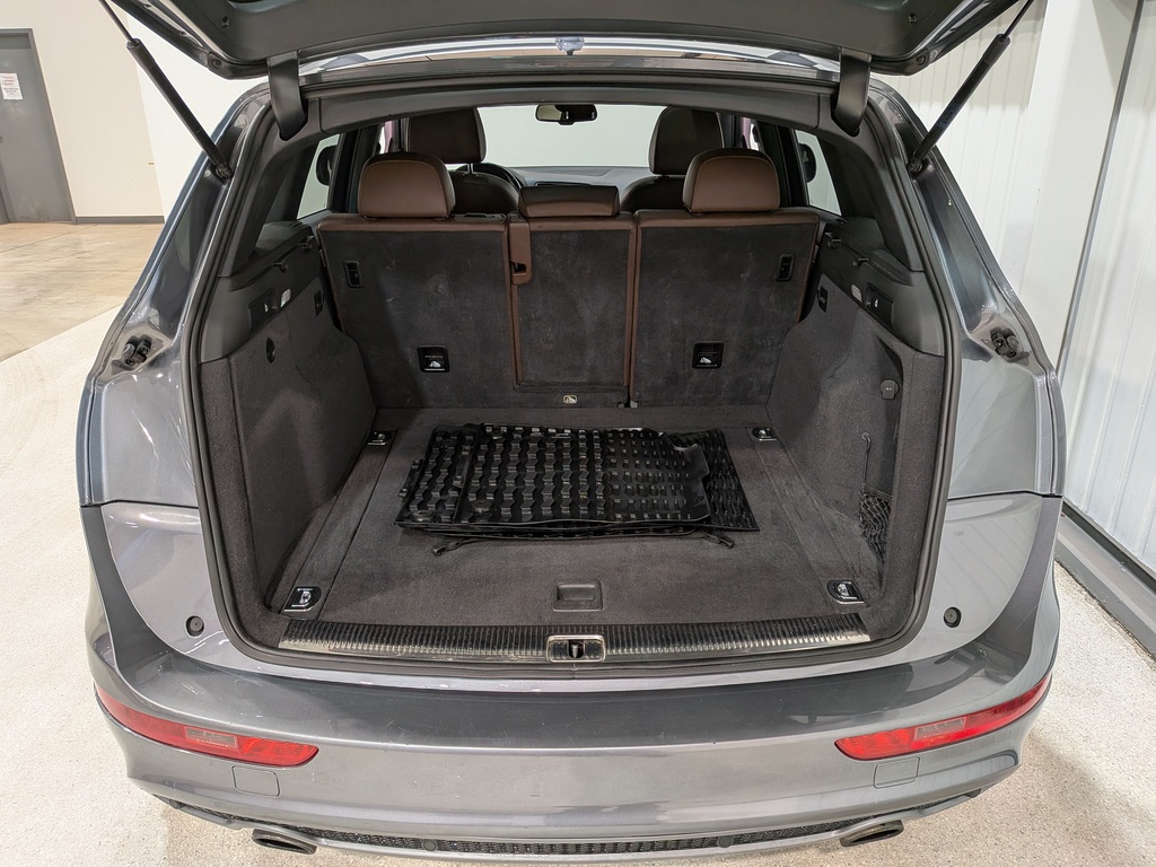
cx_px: 578
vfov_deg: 56.8
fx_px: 801
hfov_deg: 71.6
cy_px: 434
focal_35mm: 24
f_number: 1.7
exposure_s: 1/60
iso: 81
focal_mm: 4.53
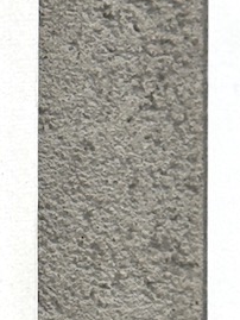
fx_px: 2669
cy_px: 461
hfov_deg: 5.1
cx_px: -229
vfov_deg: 6.8
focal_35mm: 289
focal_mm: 6.76
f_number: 1.78
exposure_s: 1/301
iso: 64
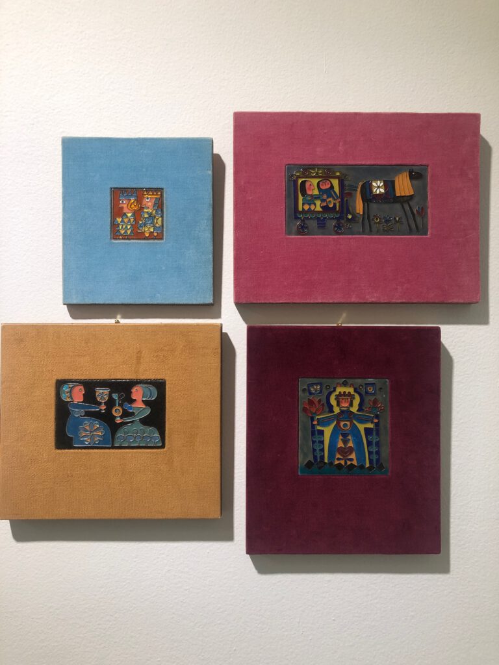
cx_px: 250
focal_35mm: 28
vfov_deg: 63.4
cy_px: 332
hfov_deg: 49.7
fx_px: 538
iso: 25
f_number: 1.8
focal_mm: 3.99
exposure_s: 1/40
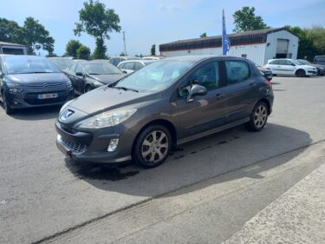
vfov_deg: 54.9
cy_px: 122
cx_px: 162
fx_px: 235
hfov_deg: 69.4
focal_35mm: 25
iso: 25
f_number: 2
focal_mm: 4.6
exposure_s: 1/460
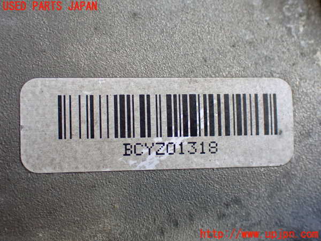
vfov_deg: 27.0
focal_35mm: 54
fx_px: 501
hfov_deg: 35.5
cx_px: 160
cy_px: 120
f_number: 3.3
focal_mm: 9.65
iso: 800
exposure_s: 1/125
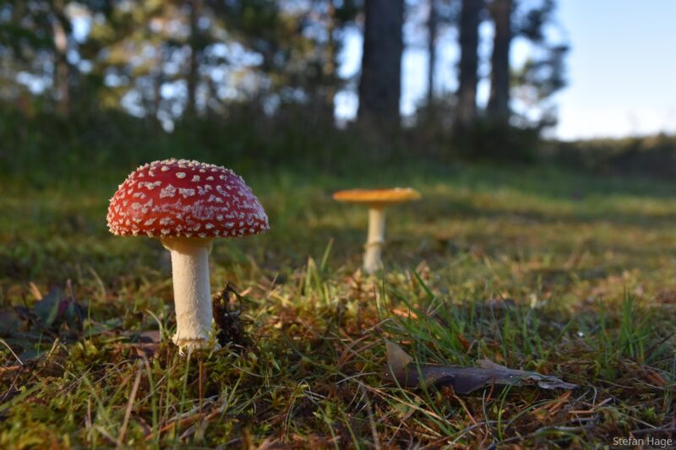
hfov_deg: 47.9
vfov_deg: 33.0
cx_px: 338
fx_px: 760
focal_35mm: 40
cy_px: 225
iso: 200
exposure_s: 1/250
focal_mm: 27
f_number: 7.1
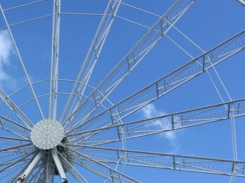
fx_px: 714
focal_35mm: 101
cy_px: 167
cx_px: -25
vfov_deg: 14.5
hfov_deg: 18.7
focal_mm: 4.15
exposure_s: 1/1721
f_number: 2.2
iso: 32
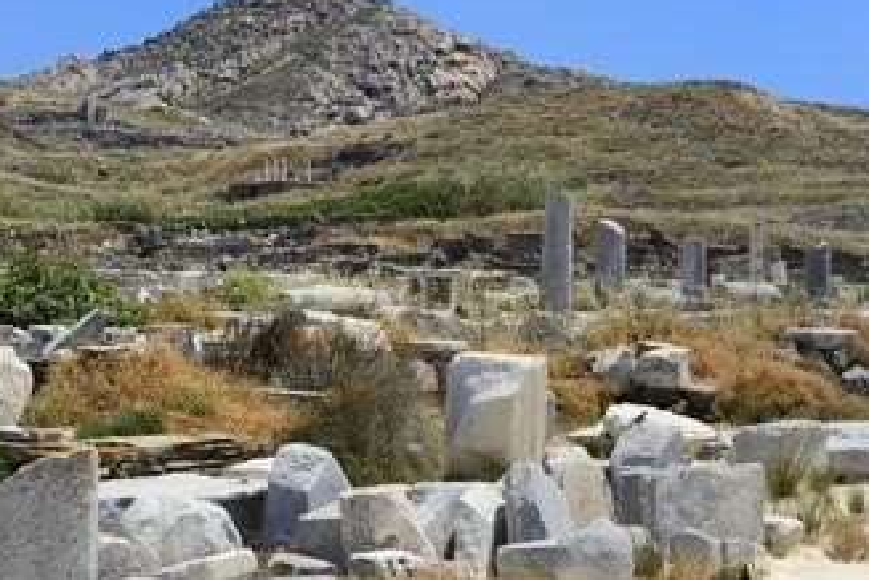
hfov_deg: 22.6
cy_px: 319
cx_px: 465
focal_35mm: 90
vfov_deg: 15.2
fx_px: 2172
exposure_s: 1/320
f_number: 11
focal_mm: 70
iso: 200
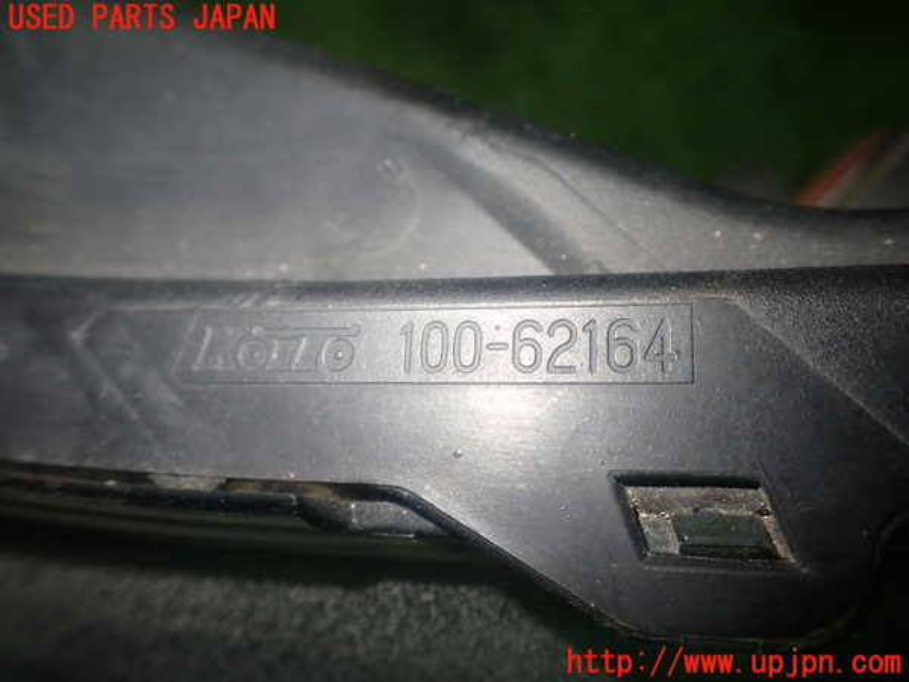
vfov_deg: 46.8
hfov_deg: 60.0
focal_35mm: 30
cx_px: 454
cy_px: 341
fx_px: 788
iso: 200
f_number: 2.3
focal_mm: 5.4
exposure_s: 1/60
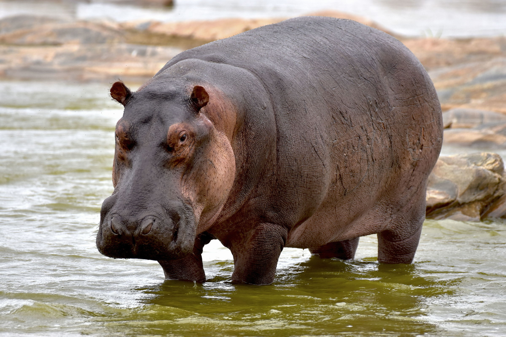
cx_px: 253
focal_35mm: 750
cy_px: 168
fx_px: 10541
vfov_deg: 1.8
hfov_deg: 2.7
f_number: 5.6
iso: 320
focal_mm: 500
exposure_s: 1/640
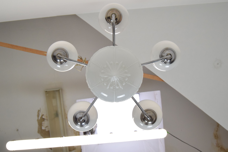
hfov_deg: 53.1
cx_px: 114
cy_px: 76
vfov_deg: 36.9
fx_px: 228
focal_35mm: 36
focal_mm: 24
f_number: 7.1
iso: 1600
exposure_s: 1/200
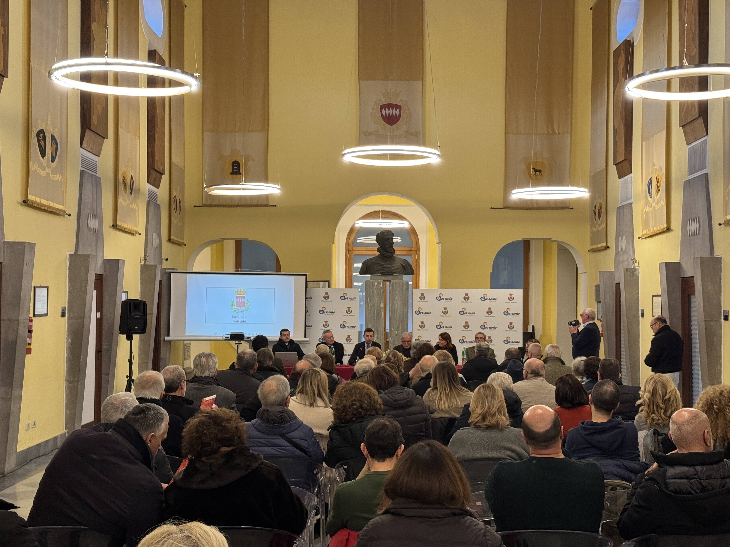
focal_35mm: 48
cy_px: 274
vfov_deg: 30.3
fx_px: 1012
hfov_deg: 39.7
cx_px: 365
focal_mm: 6.76
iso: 200
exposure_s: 1/60
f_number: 1.78
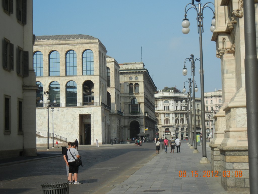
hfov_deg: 28.6
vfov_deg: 21.6
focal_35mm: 68
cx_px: 129
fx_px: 507
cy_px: 97
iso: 160
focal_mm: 12.2
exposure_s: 1/353
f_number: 8.2
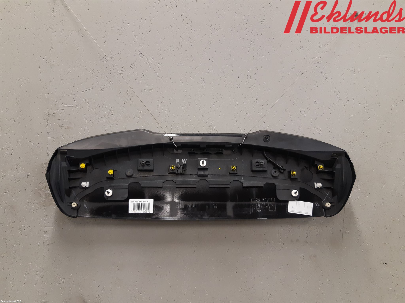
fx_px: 304
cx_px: 202
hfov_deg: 67.3
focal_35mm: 26
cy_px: 152
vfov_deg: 53.1
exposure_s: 1/50
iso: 160
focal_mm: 3.93
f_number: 1.7
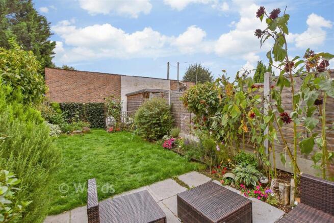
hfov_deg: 100.4
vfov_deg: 77.4
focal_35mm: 15
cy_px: 112
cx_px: 167
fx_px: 139
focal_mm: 10
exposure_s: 1/400
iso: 320
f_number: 8
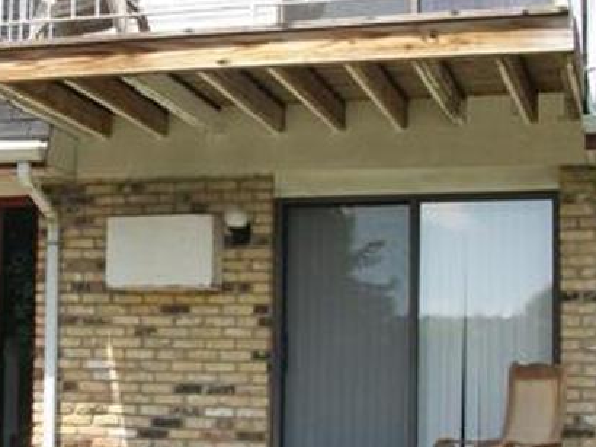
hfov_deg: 24.0
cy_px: 275
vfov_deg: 18.4
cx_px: 102
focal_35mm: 80
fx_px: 1377
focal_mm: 5.7
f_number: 8.8
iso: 80
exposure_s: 1/80
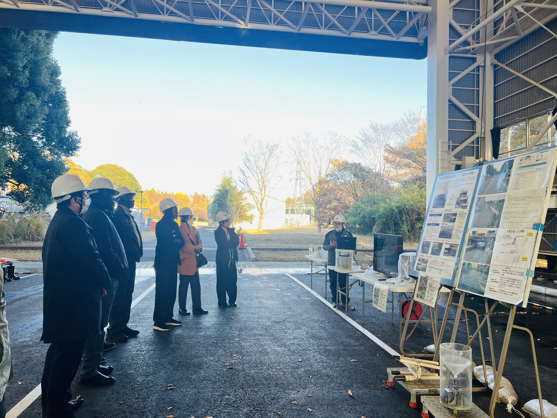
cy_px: 209
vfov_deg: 53.1
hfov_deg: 67.3
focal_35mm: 26
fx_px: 418
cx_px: 278
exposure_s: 1/193
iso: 40
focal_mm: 5.7
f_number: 1.5
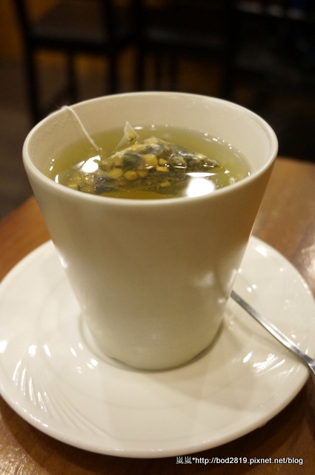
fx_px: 493
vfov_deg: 51.3
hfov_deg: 35.4
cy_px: 238
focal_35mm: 38
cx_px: 158
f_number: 4.5
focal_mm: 25
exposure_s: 1/60
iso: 1600
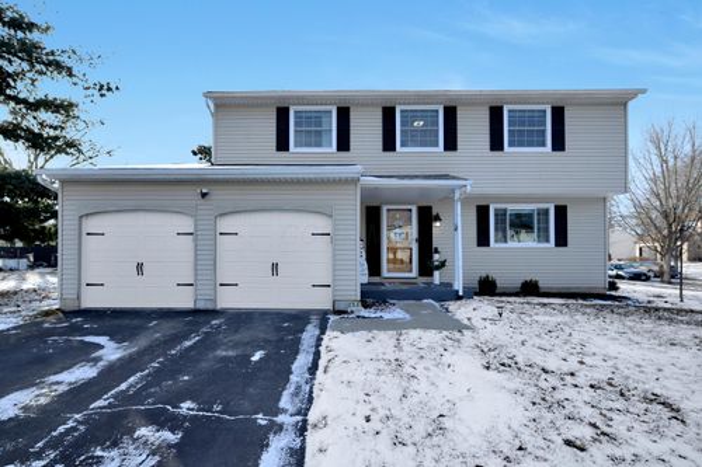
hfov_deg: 104.3
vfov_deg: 81.2
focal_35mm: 14
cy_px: 234
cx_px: 351
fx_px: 273
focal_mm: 14
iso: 640
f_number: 7.1
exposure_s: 1/800
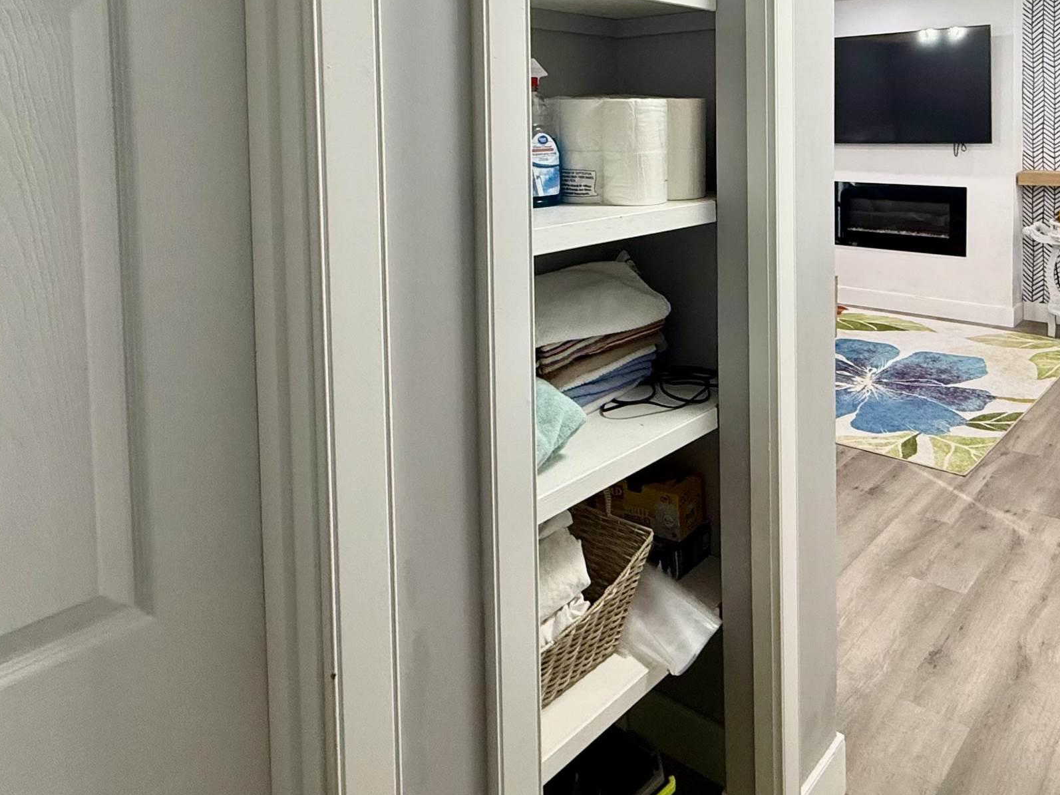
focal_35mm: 27
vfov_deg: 48.3
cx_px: 697
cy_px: 152
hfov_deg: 63.8
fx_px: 827
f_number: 2.2
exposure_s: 1/120
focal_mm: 2.22
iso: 250
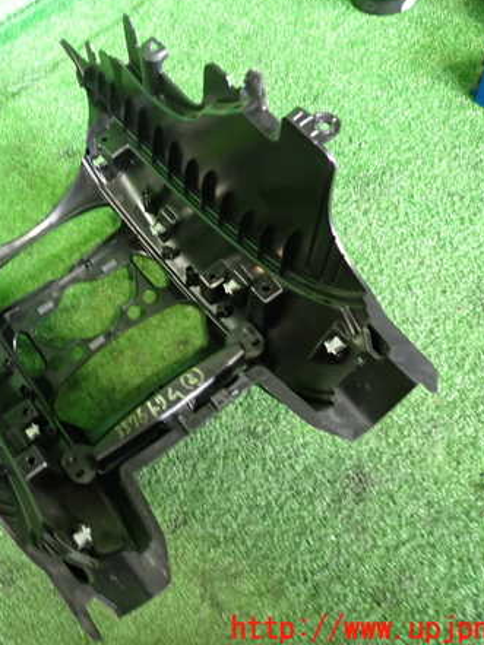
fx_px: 634
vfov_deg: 53.9
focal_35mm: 34
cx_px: 123
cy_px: 319
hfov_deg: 40.7
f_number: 2
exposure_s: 1/30
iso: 400
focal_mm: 4.5
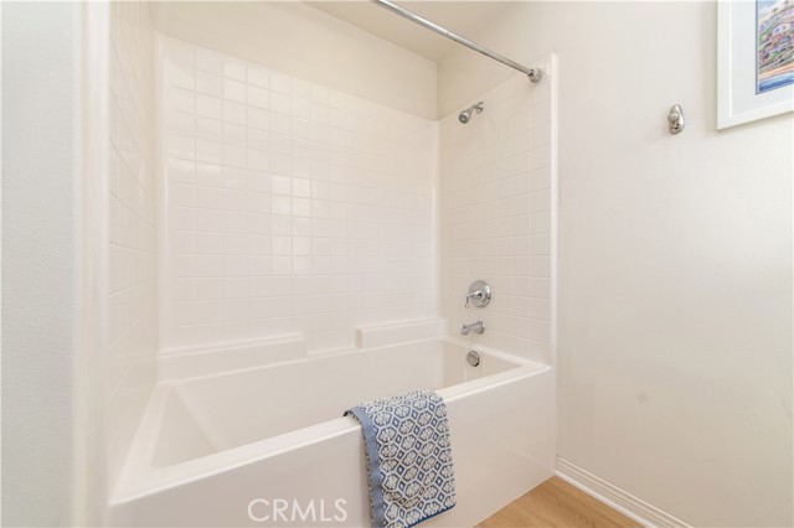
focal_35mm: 14
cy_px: 264
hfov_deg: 104.3
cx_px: 397
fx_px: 309
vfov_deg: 81.1
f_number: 5
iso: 200
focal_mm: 14
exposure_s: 1/100
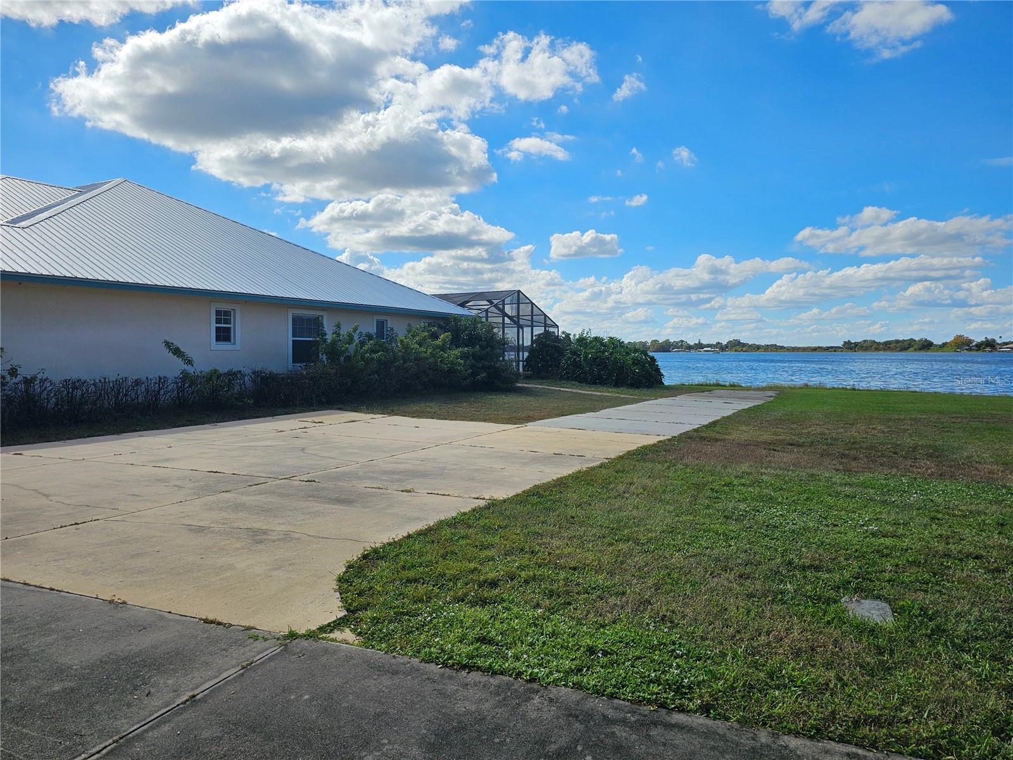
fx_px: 673
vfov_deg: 58.9
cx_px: 506
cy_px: 380
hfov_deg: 73.9
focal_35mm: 23
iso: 10
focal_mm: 6.3
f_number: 1.7
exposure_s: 1/1311
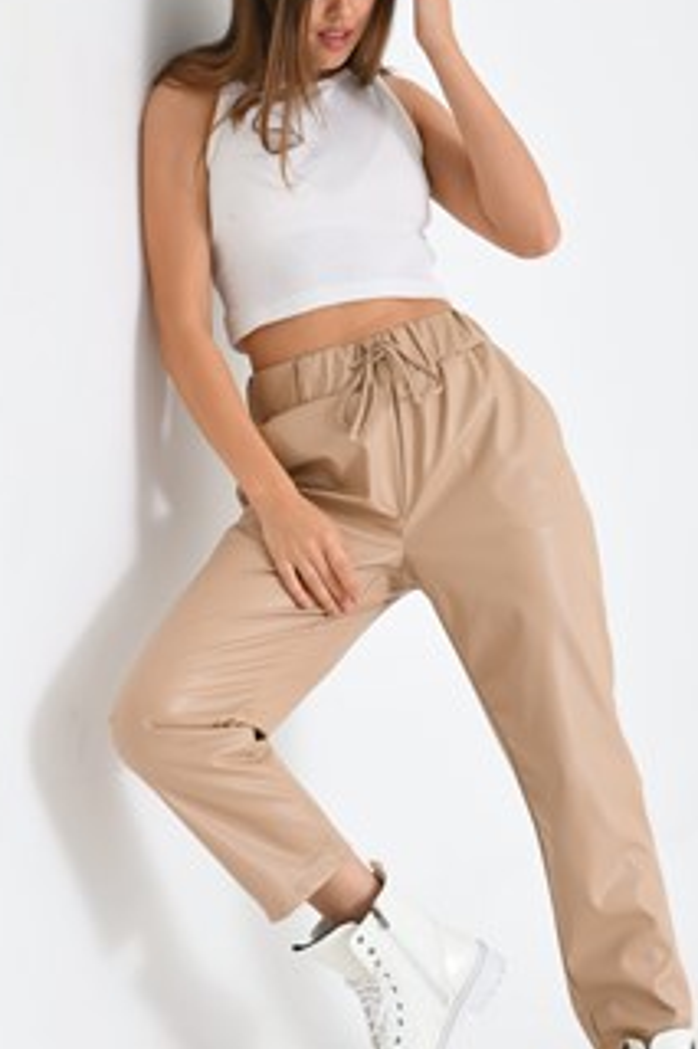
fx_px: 2853
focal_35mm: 98
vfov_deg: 20.8
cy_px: 623
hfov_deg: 13.9
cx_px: 469
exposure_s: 1/125
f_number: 5.6
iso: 100
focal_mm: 55
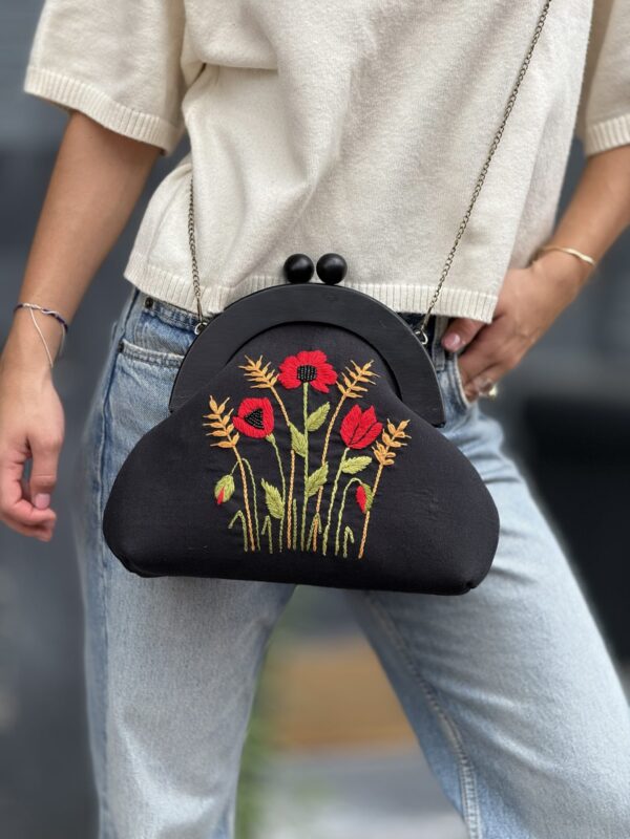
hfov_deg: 12.3
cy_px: 420
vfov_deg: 16.4
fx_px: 2912
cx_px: 315
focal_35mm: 120
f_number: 2.8
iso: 50
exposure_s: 1/253
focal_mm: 15.66
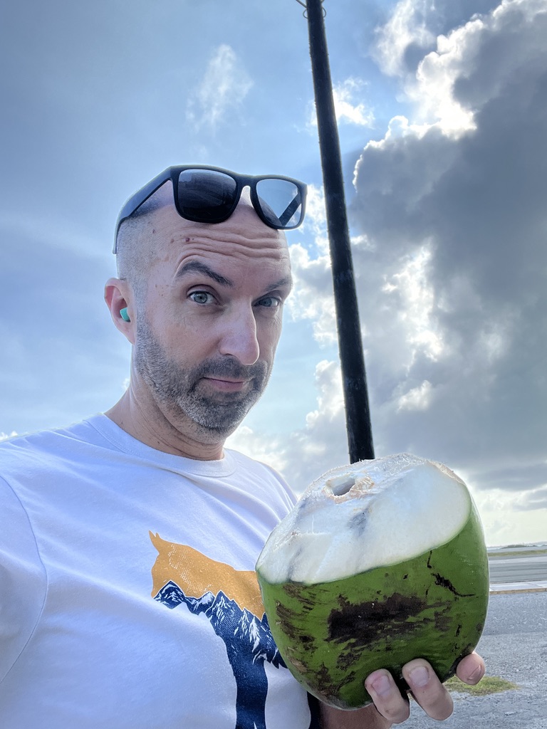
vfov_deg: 60.0
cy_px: 364
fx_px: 632
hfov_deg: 46.8
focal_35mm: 30
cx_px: 274
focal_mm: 2.71
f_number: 2.2
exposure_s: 1/794
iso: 32
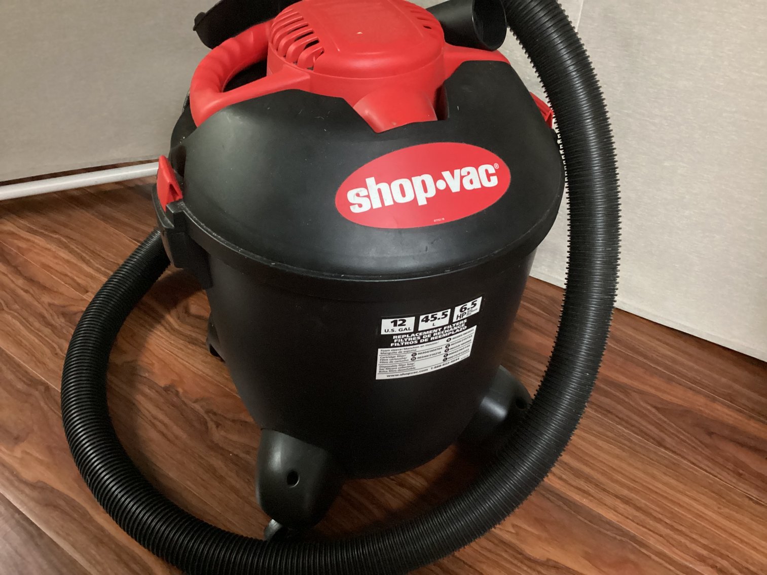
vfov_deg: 45.4
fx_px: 687
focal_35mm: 31
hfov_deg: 58.3
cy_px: 288
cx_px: 384
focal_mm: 3.3
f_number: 2.4
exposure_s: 1/24
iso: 640
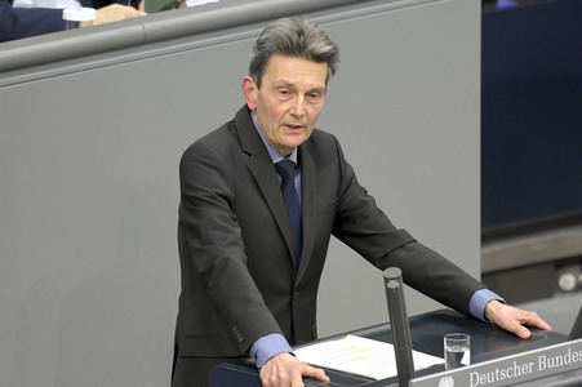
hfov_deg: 5.0
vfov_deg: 3.3
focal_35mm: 410
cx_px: 291
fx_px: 6623
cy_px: 194
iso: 8000
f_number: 5.6
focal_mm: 410
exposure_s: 1/400
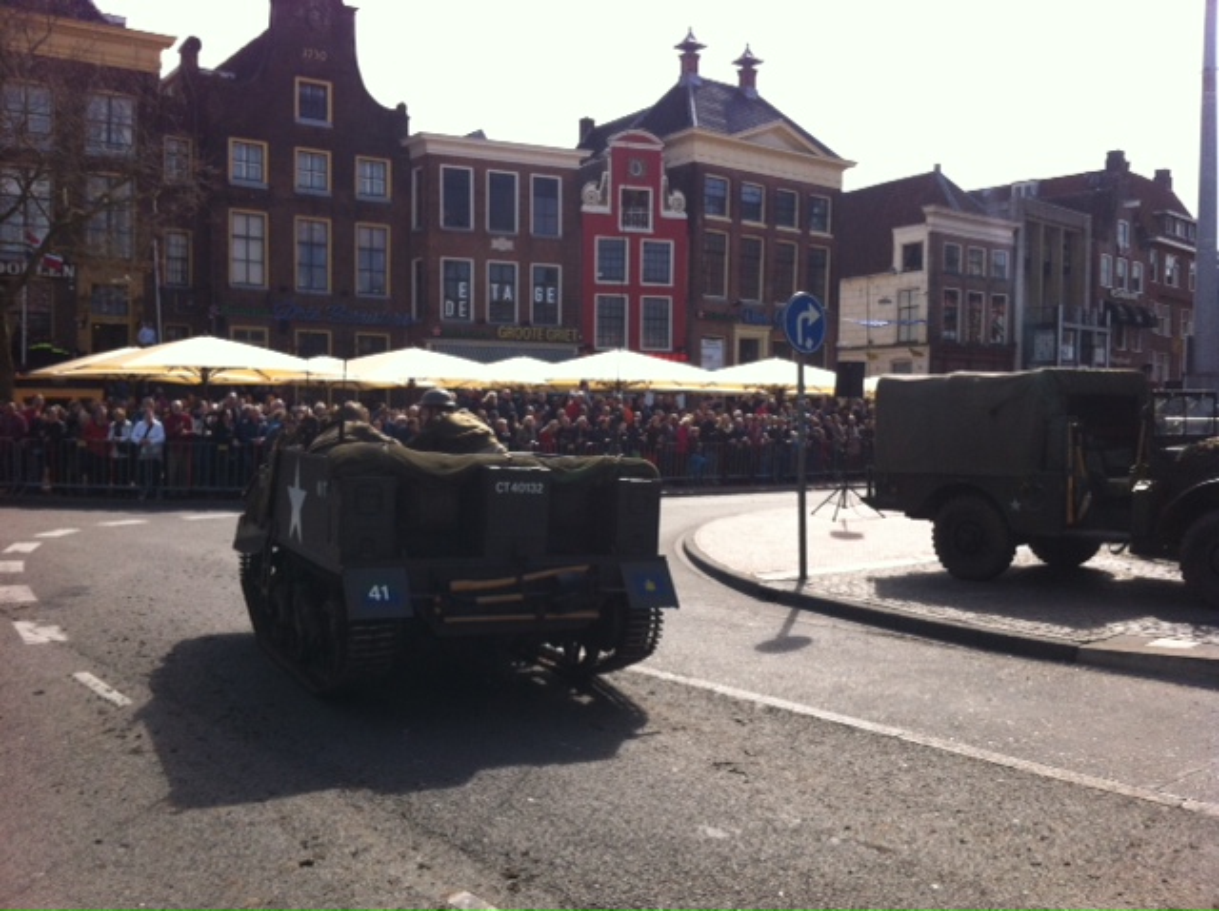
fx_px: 1231
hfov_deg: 52.7
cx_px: 610
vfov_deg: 40.6
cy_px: 456
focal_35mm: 35
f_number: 2.8
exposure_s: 1/973
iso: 80
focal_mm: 3.85
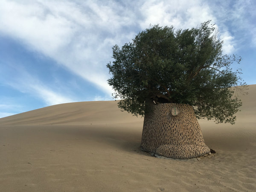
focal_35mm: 29
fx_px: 214
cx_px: 128
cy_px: 96
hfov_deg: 61.7
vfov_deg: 48.2
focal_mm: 4.15
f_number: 2.2
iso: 25
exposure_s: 1/162
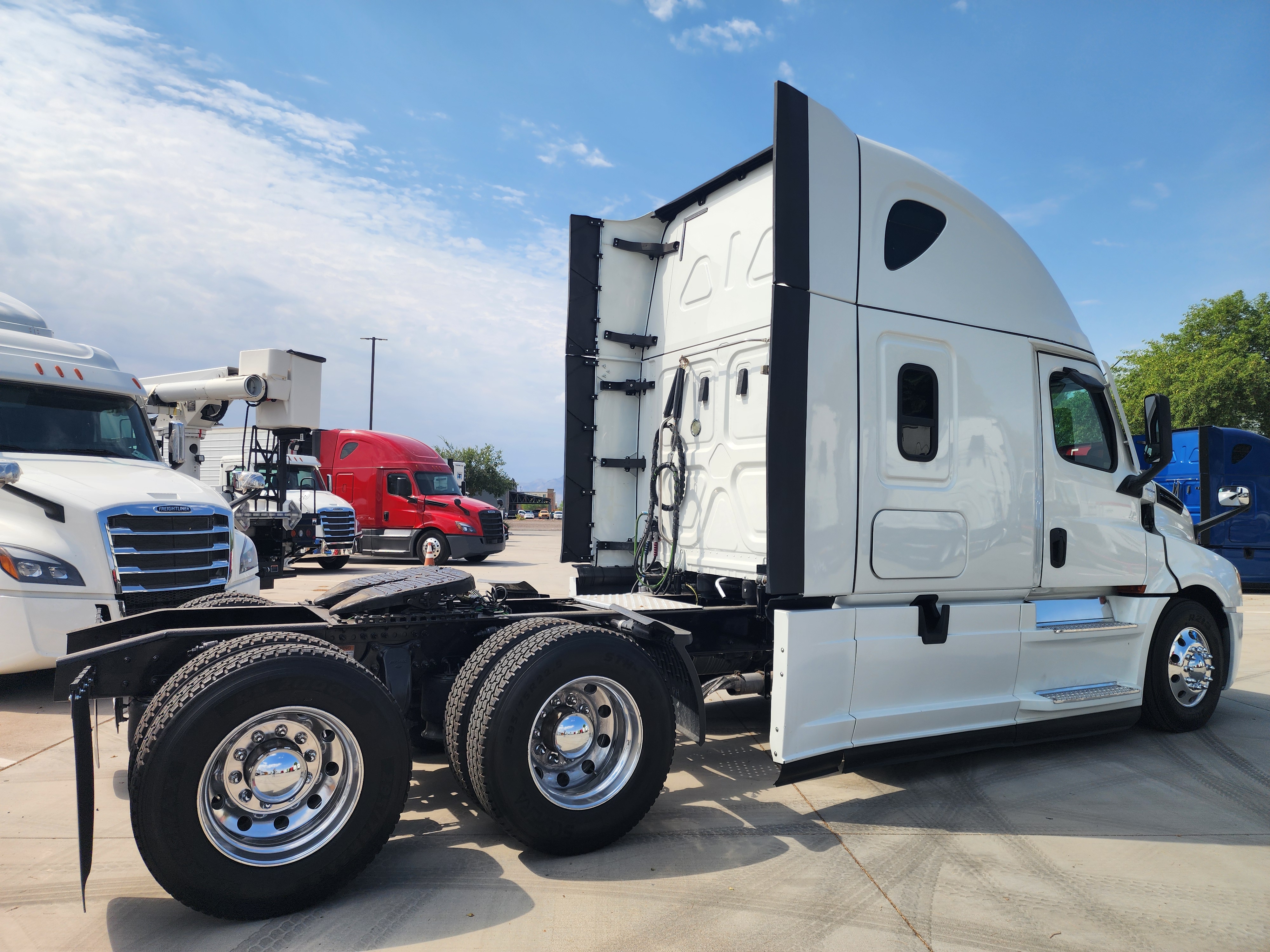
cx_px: 635
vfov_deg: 58.9
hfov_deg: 73.9
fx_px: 844
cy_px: 476
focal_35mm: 23
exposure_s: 1/1517
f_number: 1.8
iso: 12
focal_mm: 6.4
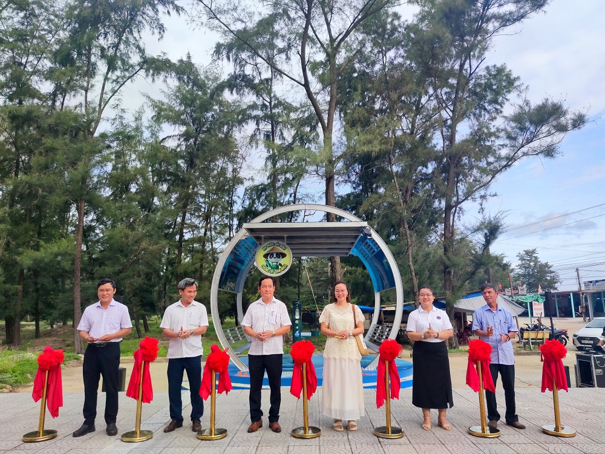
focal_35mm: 24
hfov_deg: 71.6
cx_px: 302
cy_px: 227
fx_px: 419
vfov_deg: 56.8
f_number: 1.69
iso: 50
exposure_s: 1/1268
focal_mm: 6.72
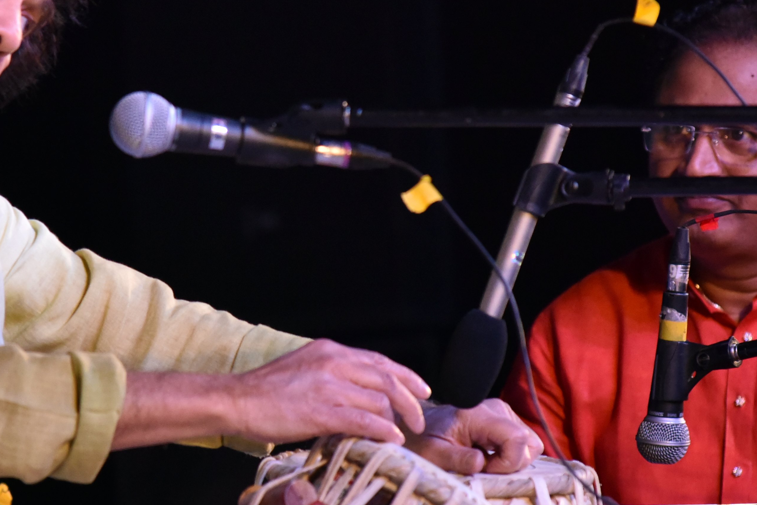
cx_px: 181
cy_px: 197
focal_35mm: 433
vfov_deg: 3.2
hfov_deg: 4.8
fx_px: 9104
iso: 3200
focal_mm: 200
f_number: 5.6
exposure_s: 1/1250
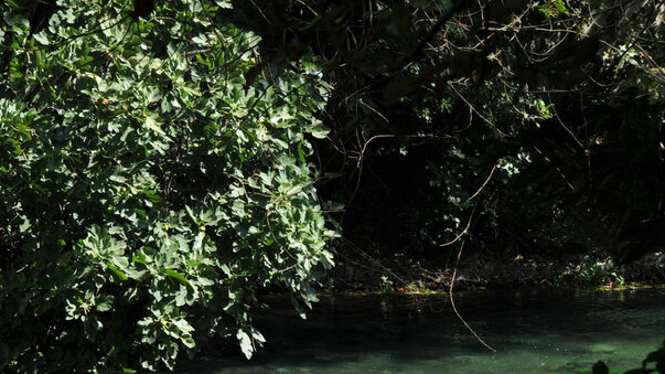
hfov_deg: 17.3
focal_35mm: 124
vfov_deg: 9.7
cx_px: 299
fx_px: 2186
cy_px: 396
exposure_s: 1/160
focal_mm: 66
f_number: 11
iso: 200
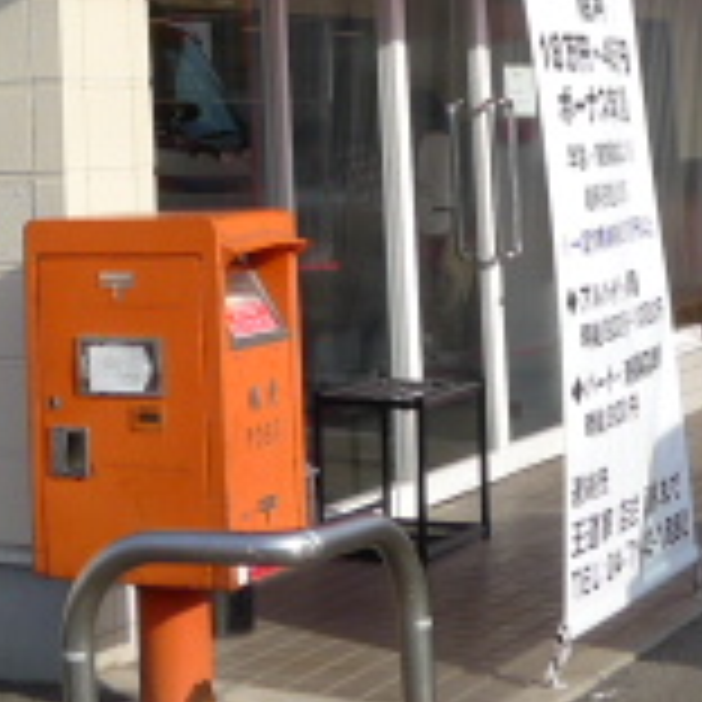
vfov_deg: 13.2
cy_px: -220
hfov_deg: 13.7
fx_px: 2914
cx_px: 117
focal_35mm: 127
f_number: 4
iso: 80
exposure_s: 1/500
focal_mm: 7.5
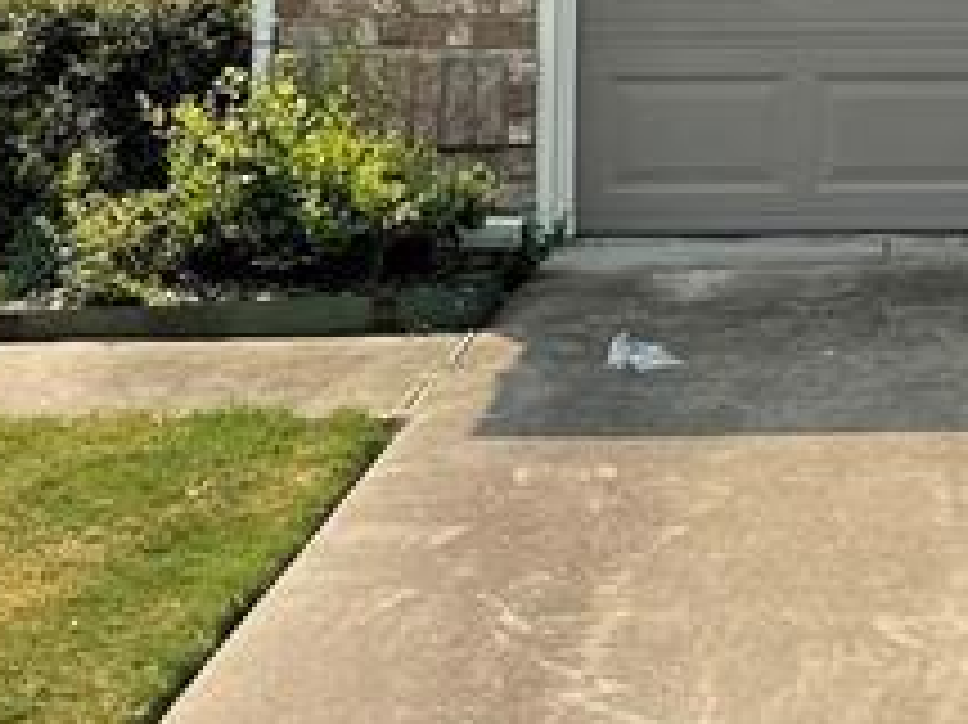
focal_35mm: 124
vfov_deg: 11.1
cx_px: 1085
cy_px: -598
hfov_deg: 15.5
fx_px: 3466
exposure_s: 1/3300
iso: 32
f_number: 1.6
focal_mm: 4.2
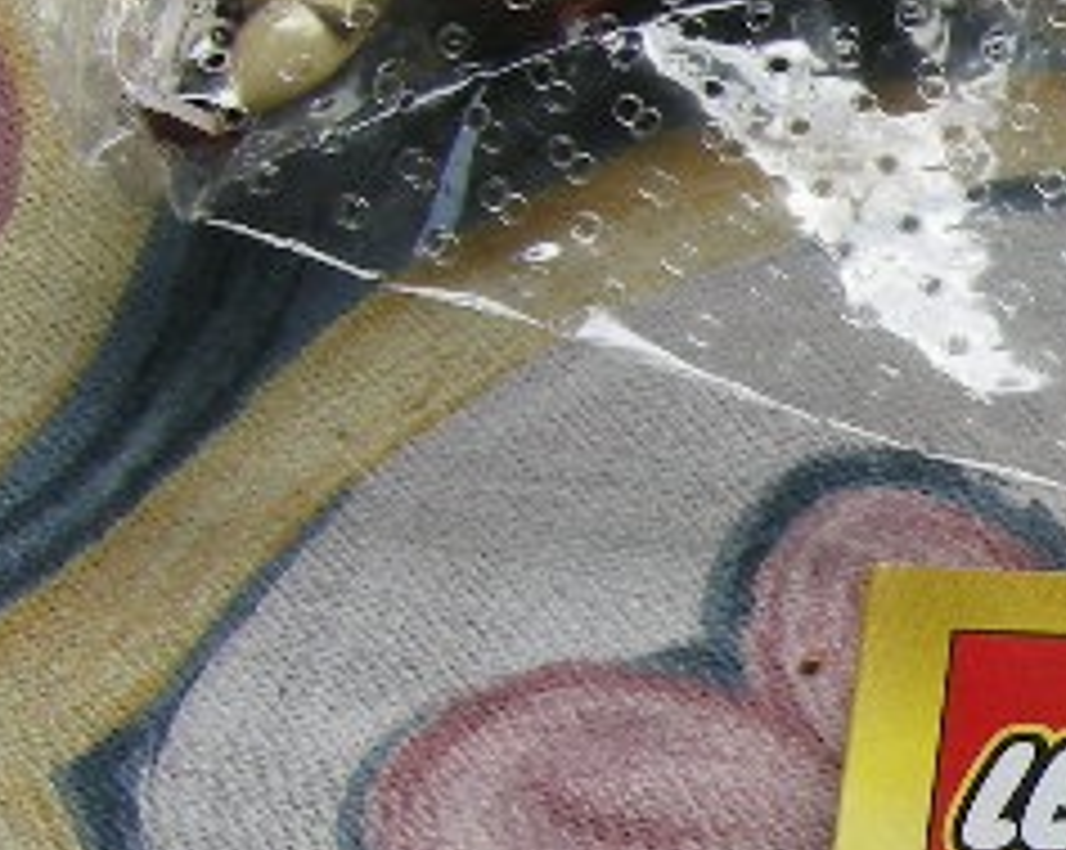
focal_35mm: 152
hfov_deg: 11.6
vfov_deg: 10.1
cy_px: 778
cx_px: 1993
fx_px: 4790
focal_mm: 7.5
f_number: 3.8
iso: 64
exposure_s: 1/140
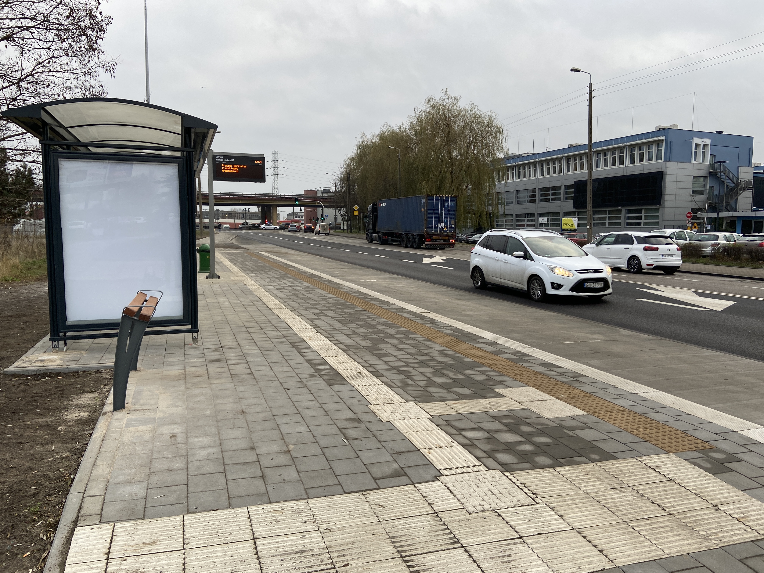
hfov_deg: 67.3
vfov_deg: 53.1
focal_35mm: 26
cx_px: 382
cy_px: 286
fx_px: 574
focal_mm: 4.25
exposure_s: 1/429
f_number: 1.8
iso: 32
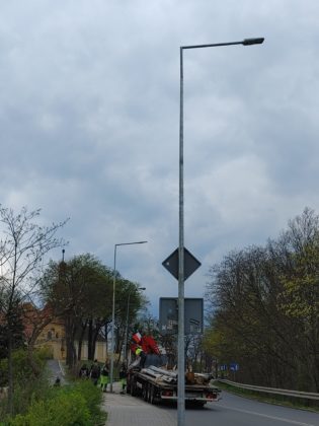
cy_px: 213
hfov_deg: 31.5
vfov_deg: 41.2
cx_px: 160
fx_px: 565
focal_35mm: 46
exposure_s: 1/1852
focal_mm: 4.81
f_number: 1.8
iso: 50
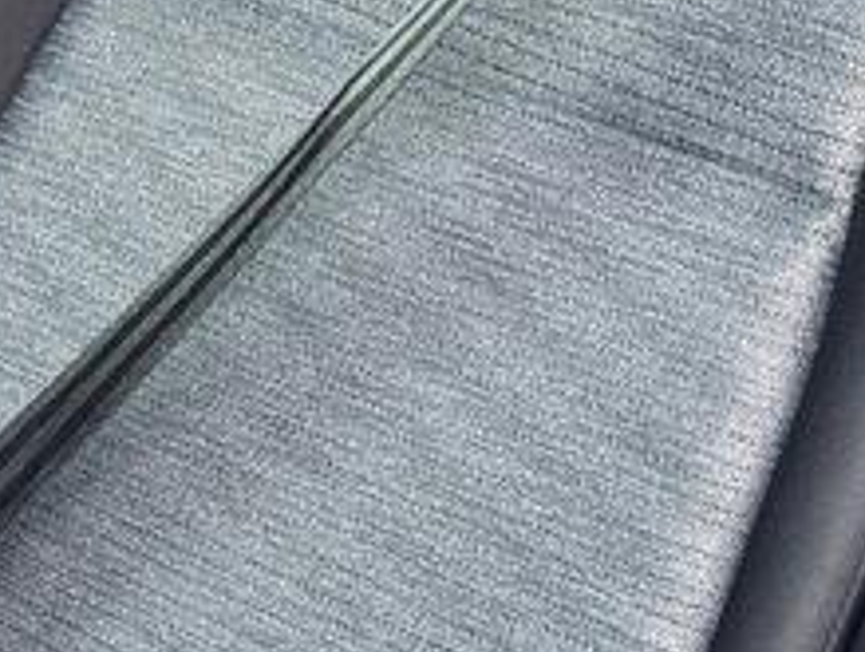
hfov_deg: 13.8
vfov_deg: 10.6
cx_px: -103
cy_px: 344
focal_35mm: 140
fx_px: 3504
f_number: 1.78
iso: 250
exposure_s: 1/60
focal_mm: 6.76
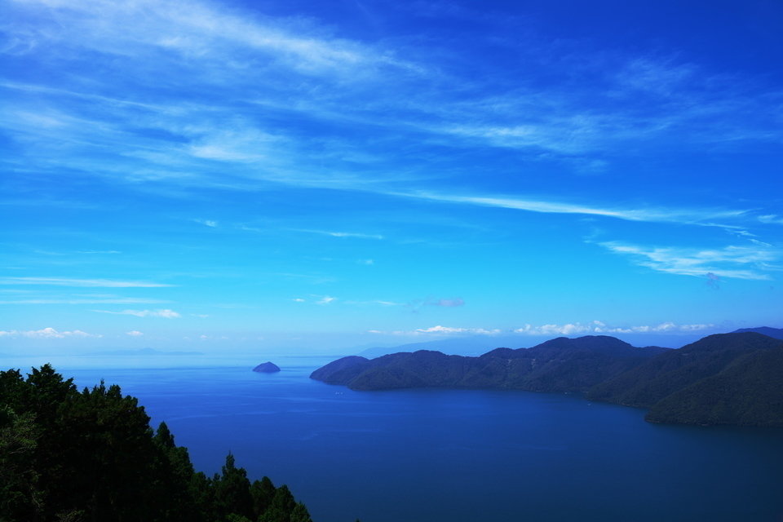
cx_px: 392
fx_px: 761
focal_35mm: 35
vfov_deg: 37.9
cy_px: 261
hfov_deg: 54.4
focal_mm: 35
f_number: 5.6
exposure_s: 1/1000
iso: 100
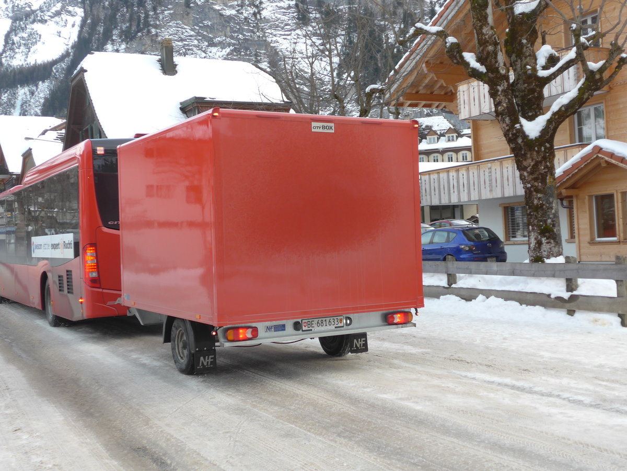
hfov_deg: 42.9
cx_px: 314
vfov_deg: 32.9
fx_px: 797
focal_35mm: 44
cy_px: 236
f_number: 2.8
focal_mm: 9
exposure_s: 1/250
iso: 160
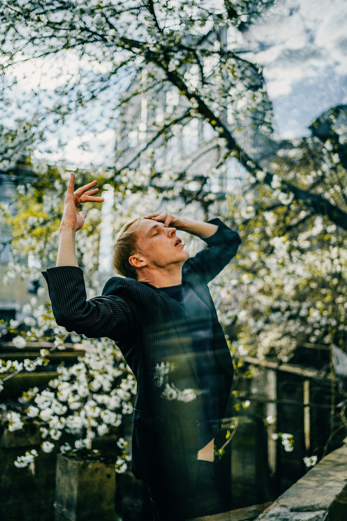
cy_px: 260
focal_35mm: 35
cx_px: 174
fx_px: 506
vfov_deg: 54.4
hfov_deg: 37.9
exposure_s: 1/4000
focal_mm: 35
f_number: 1.8
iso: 125
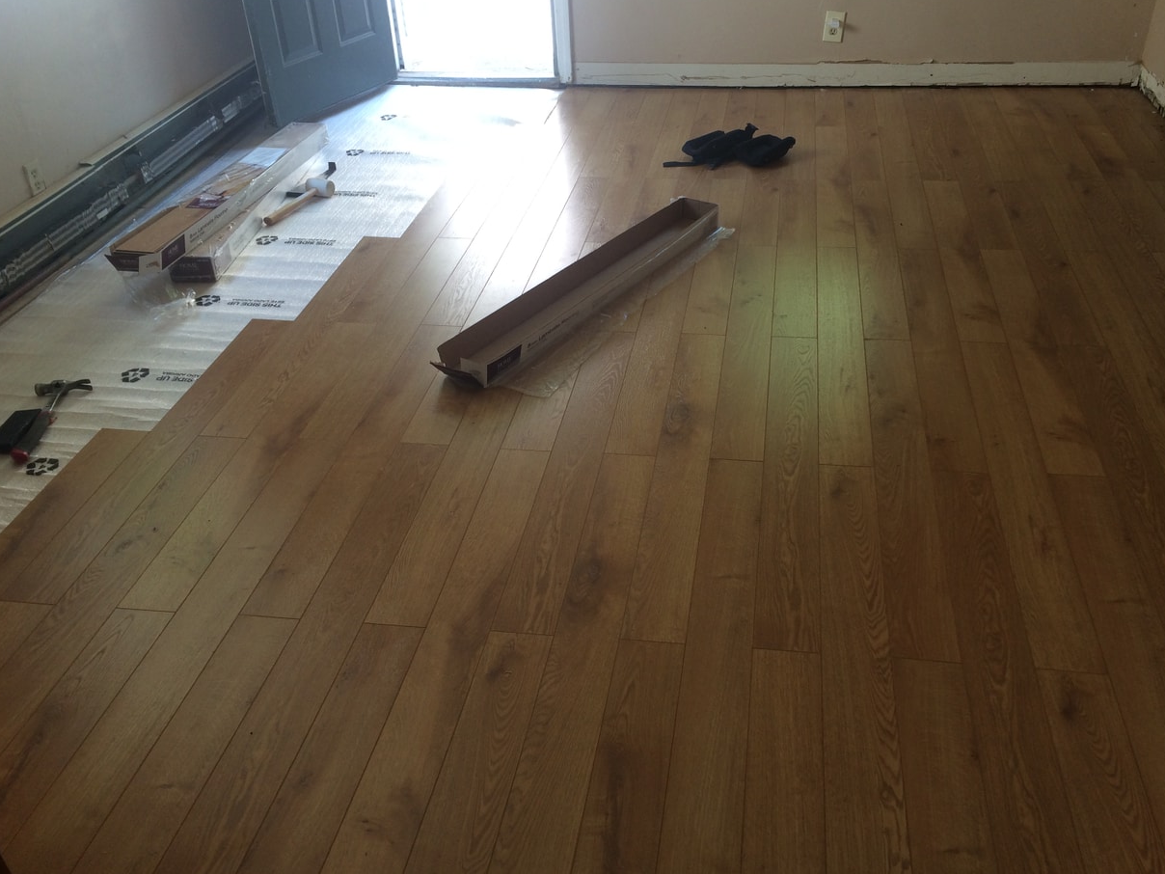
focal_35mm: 32
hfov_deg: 56.8
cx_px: 619
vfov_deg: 44.2
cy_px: 438
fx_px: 1077
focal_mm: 4.15
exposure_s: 1/60
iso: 50
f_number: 2.2
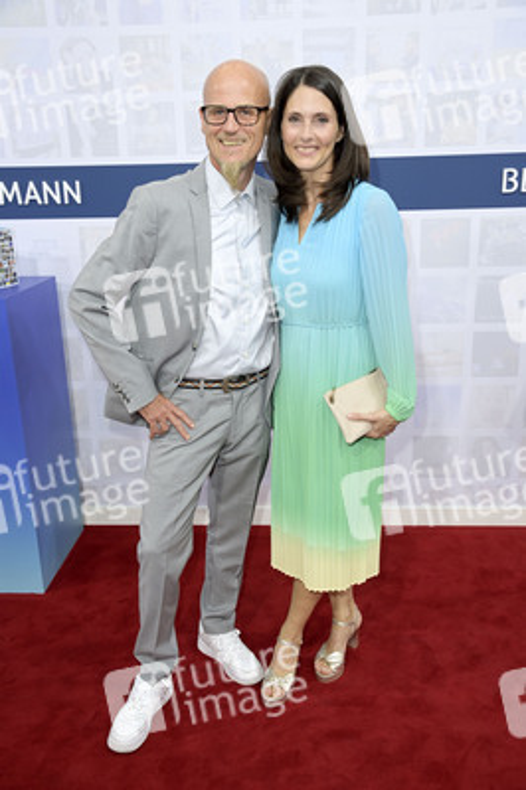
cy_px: 395
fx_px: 746
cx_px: 263
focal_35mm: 34
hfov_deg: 38.8
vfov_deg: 55.8
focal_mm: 34
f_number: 7.1
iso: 640
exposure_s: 1/125
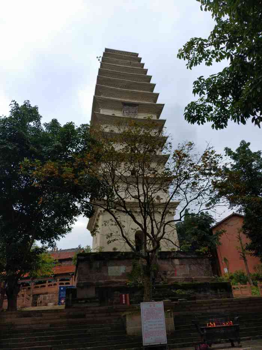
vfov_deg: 71.6
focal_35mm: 24
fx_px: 242
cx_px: 131
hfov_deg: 56.8
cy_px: 175
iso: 104
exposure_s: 1/1429
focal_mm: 3.94
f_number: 1.9
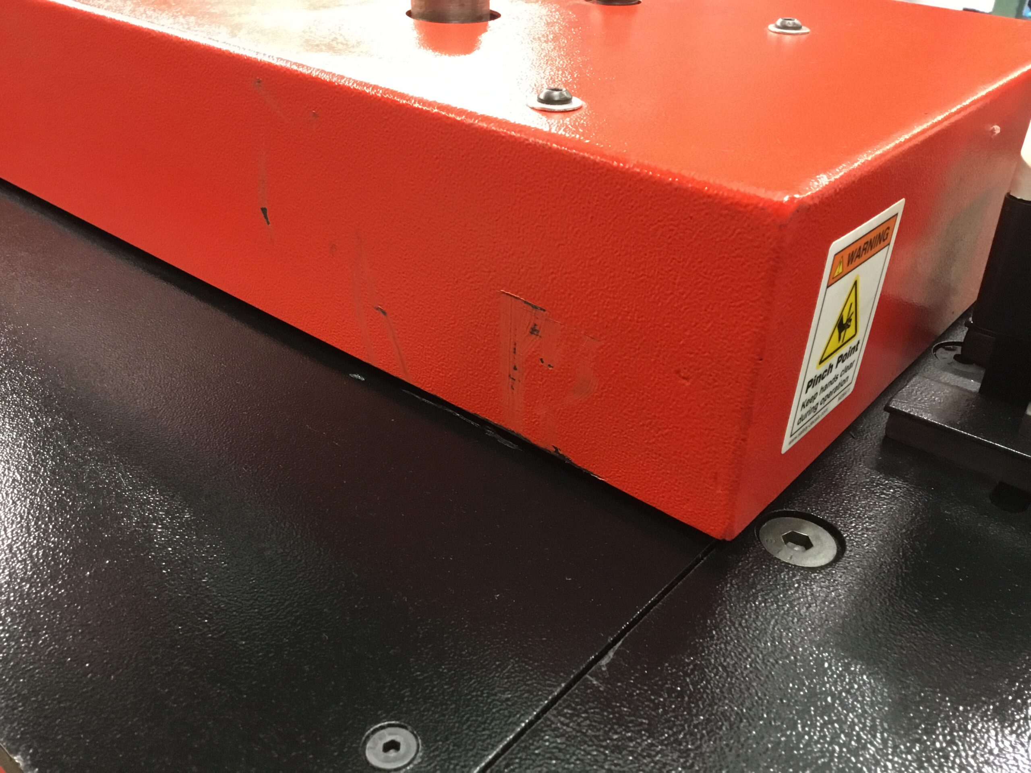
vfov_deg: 45.4
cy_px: 386
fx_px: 923
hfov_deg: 58.4
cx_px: 516
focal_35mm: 31
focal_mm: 3.3
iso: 200
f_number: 2.4
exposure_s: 1/17
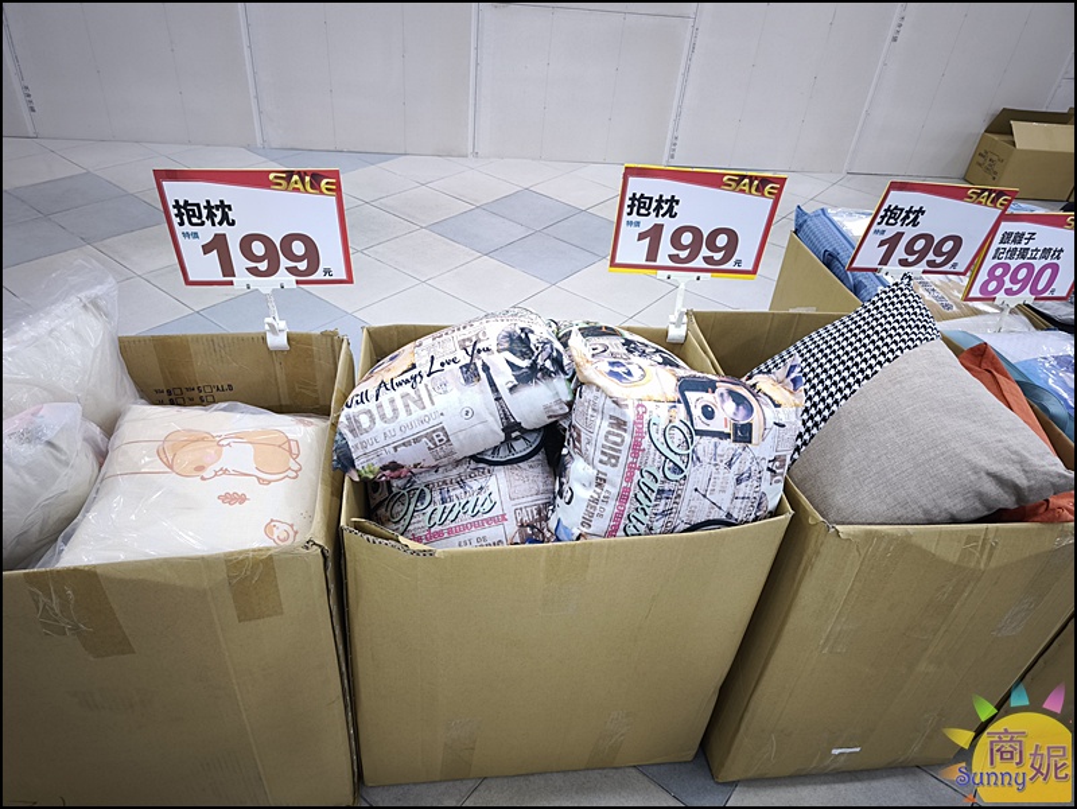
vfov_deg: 58.9
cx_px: 538
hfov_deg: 73.9
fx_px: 716
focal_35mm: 23
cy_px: 404
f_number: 1.6
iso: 320
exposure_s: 1/120
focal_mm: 6.57
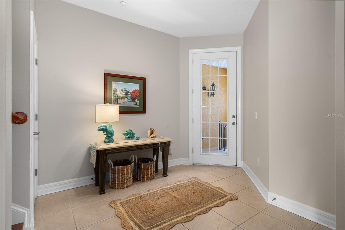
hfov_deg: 93.3
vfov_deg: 70.4
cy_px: 115
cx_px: 172
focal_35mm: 17
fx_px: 163
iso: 320
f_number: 8
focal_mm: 17
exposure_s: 1/2
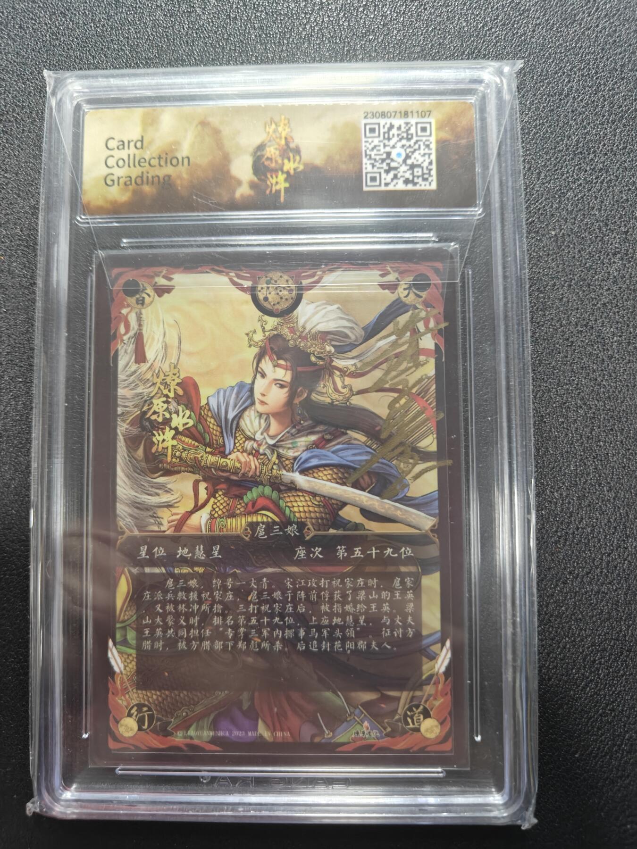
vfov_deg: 71.6
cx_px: 318
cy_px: 424
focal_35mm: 24
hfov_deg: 56.8
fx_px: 589
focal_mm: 5.59
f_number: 1.8
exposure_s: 1/44
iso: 160
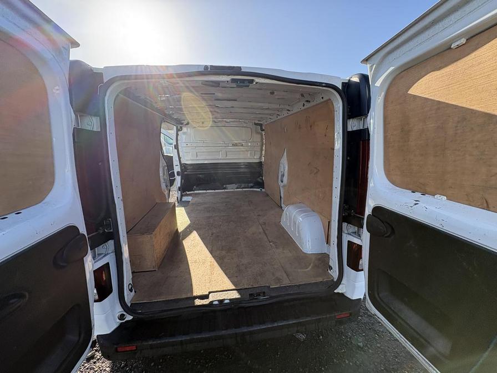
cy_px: 186
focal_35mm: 14
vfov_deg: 85.7
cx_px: 248
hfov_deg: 102.1
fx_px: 201
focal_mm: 2.22
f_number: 2.2
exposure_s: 1/318
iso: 40
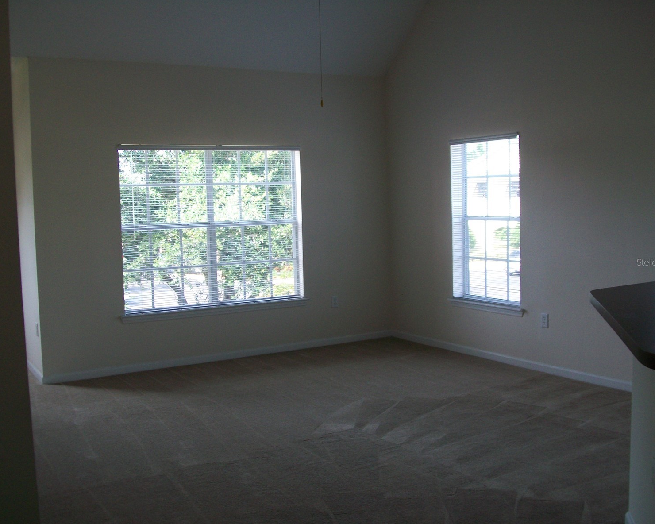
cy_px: 262
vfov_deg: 39.2
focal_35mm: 38
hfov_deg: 47.9
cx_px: 324
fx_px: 737
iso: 64
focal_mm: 6
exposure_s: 1/80
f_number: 2.7
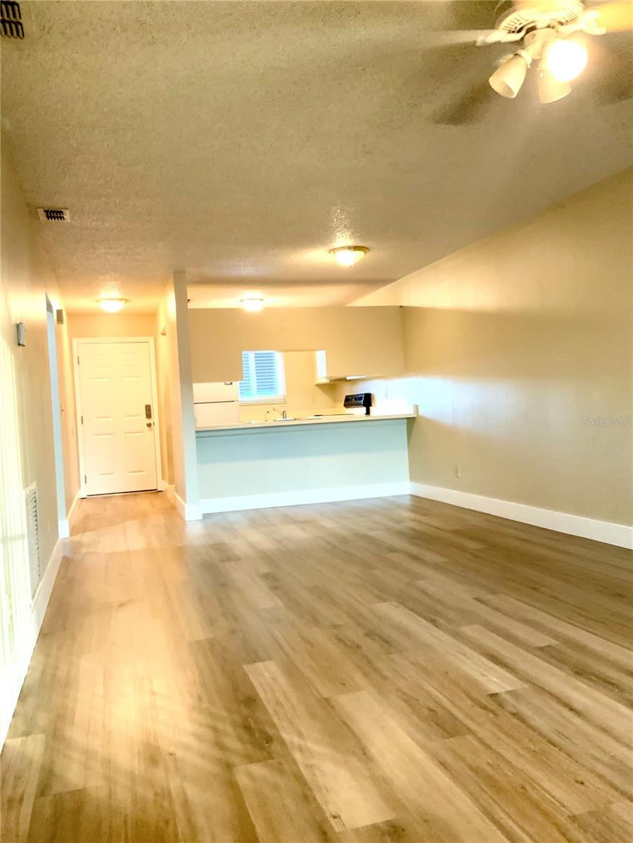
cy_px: 422
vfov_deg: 61.7
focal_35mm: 29
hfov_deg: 48.2
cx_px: 316
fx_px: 707
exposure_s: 1/40
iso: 200
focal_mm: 3
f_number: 1.8
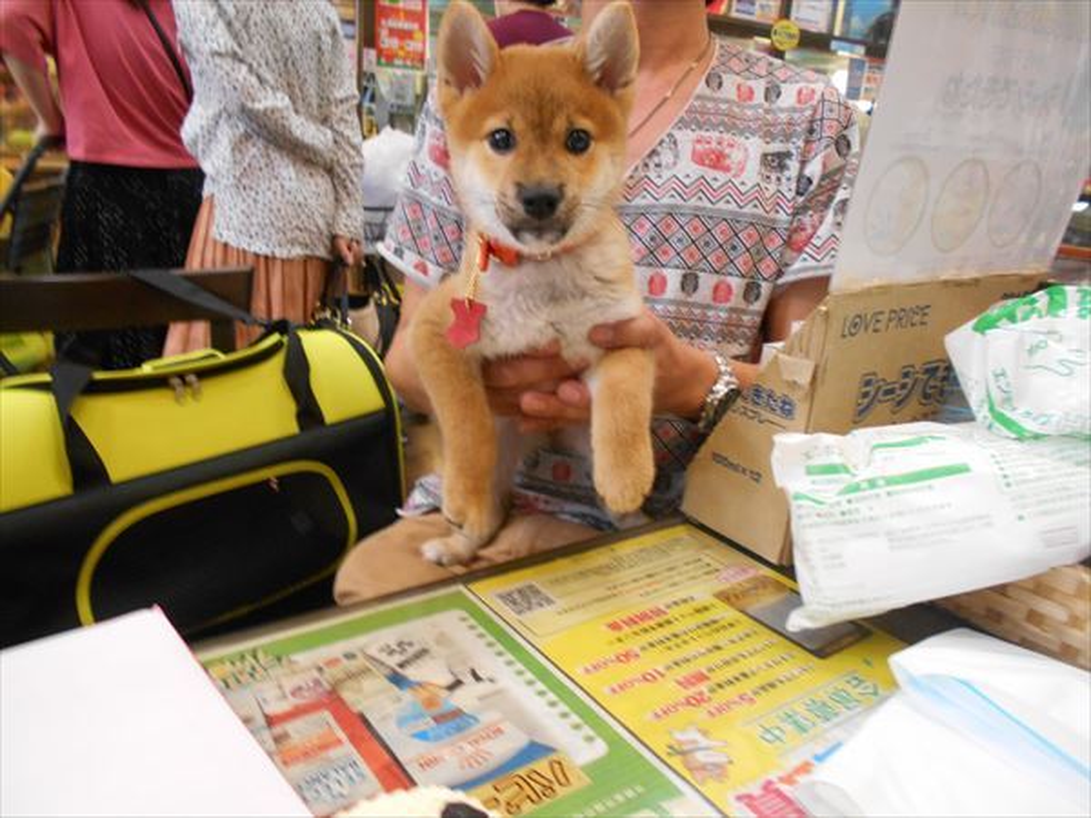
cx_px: 546
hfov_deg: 67.3
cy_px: 409
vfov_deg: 53.1
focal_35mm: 26
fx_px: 819
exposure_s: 1/30
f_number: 3.2
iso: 360
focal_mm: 4.6
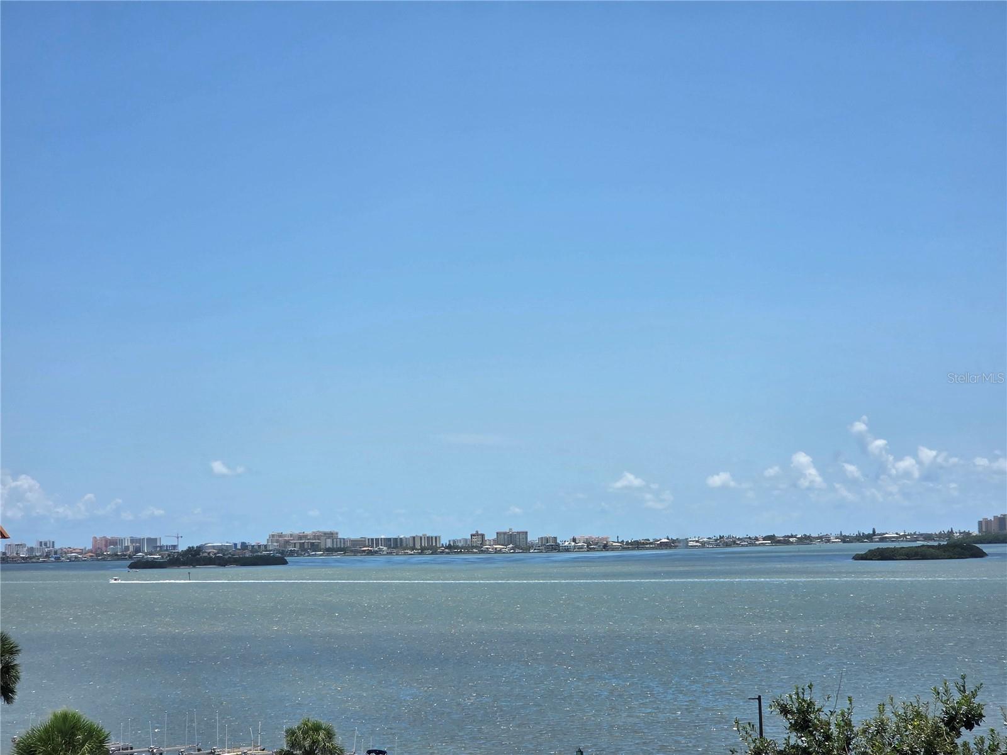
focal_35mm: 69
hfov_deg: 28.2
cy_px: 378
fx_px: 2007
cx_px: 504
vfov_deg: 21.3
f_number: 2.4
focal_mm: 7
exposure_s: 1/1962
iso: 25
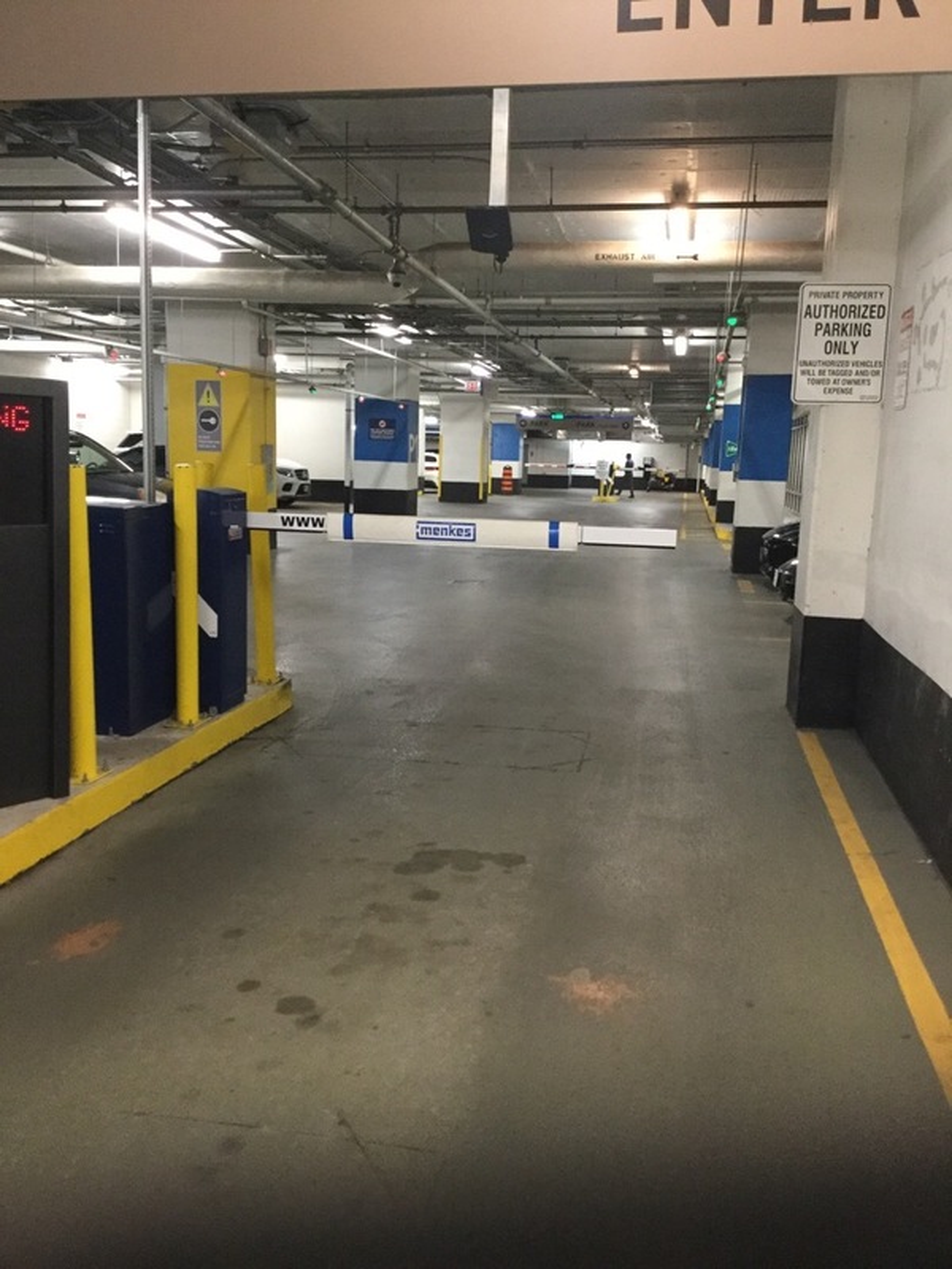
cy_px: 634
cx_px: 476
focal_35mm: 31
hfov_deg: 45.4
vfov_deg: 58.4
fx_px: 1137
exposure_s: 1/30
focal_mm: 3.3
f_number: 2.4
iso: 200
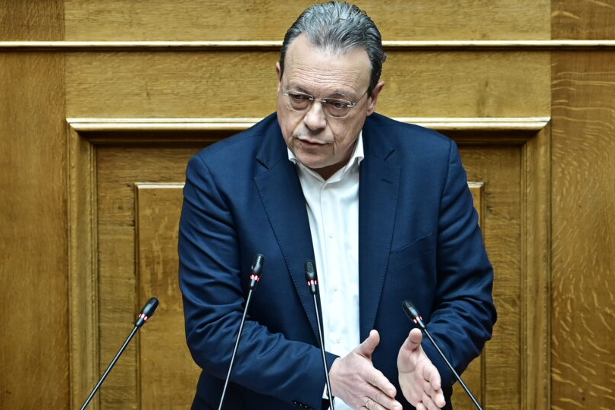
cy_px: 248
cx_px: 329
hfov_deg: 5.4
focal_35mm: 379
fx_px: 6472
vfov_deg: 3.6
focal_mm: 200
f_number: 3.5
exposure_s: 1/320
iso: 1250
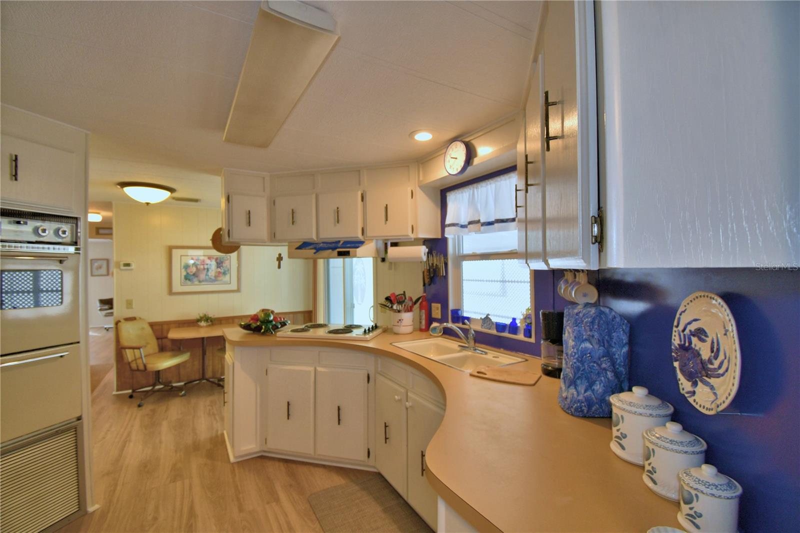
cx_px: 400
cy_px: 266
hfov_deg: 100.4
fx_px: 333
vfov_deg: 77.3
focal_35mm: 15
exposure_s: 1/40
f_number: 4.5
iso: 200
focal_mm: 10
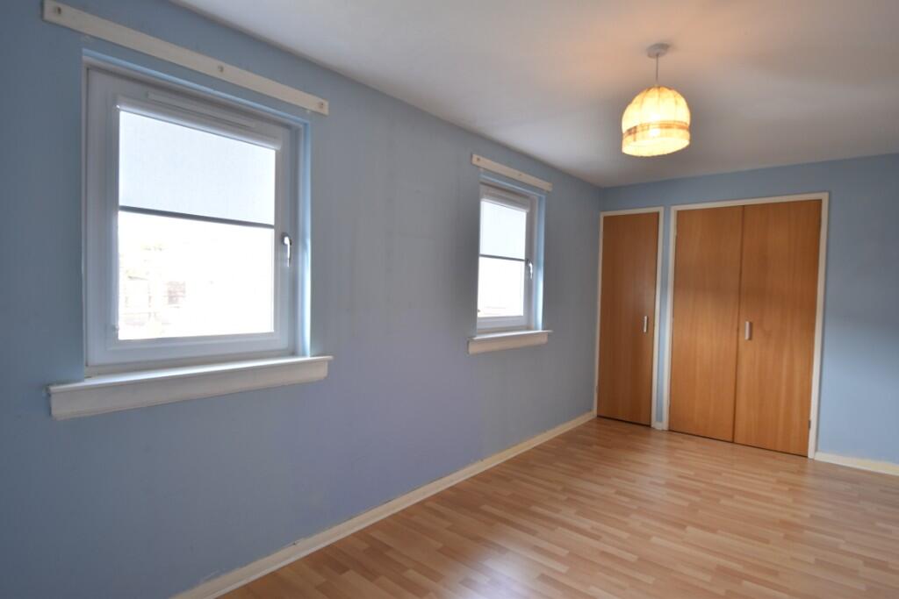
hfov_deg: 90.0
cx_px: 450
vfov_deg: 67.4
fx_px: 450
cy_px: 300
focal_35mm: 18
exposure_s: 1/20
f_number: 4.5
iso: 125
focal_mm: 12
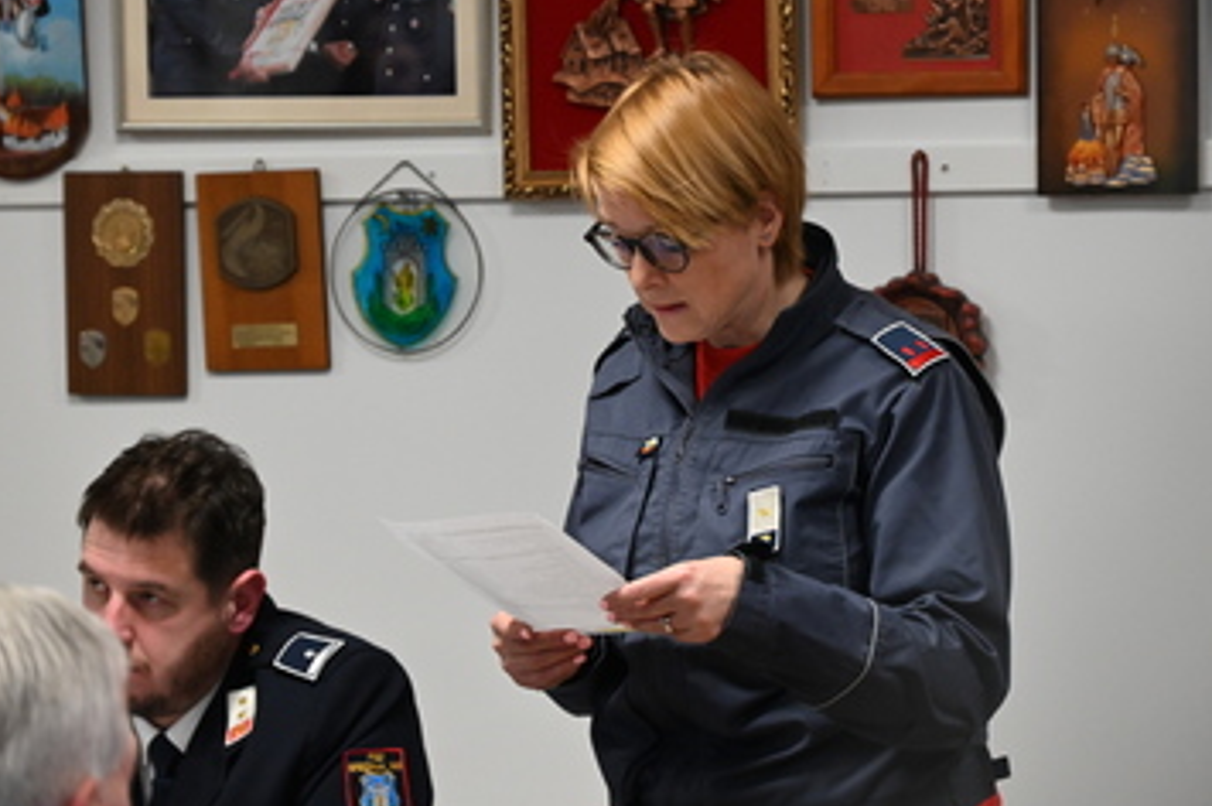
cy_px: 376
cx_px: 679
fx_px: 6828
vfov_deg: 6.8
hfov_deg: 10.1
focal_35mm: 203
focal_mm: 160
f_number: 6.3
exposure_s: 1/160
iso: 3200
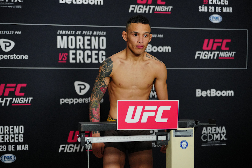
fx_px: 490
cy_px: 84
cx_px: 126
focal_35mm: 70
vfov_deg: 19.5
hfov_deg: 28.8
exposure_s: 1/1000
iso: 2000
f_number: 2.8
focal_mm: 70
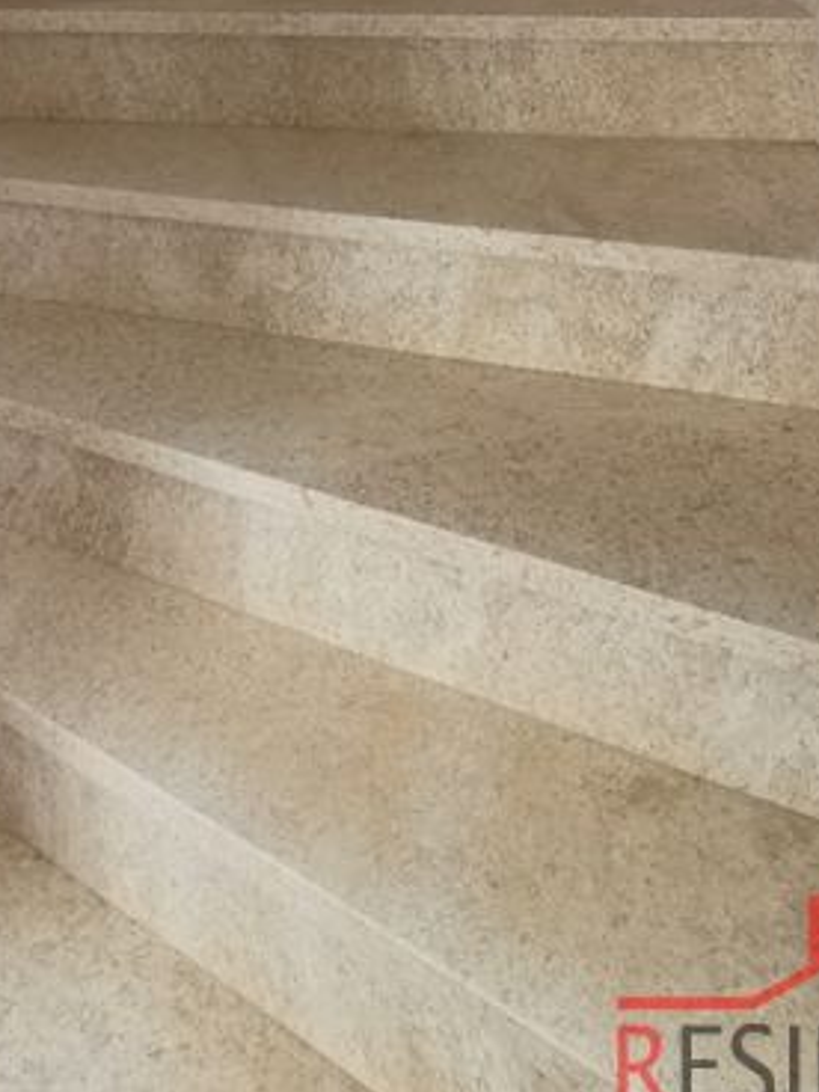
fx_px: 1483
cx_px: 119
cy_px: -288
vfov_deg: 32.0
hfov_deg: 29.9
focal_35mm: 47
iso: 125
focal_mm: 2.35
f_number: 2.2
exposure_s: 1/60
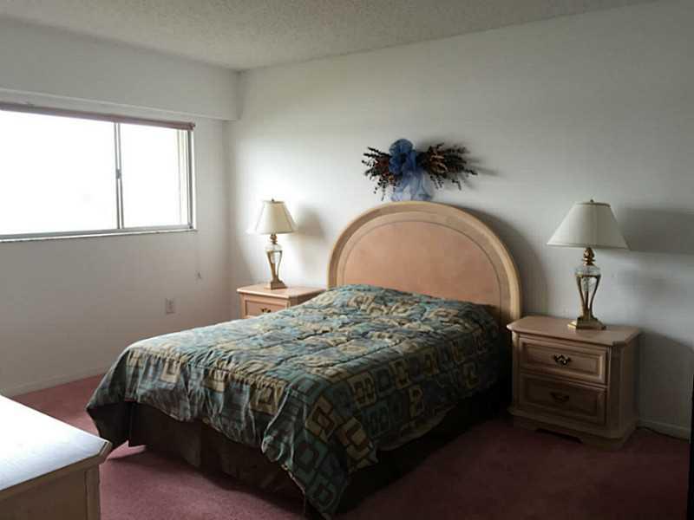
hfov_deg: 61.7
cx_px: 347
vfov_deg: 48.2
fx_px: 581
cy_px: 260
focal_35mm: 29
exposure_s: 1/40
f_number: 2.2
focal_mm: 4.15
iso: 32
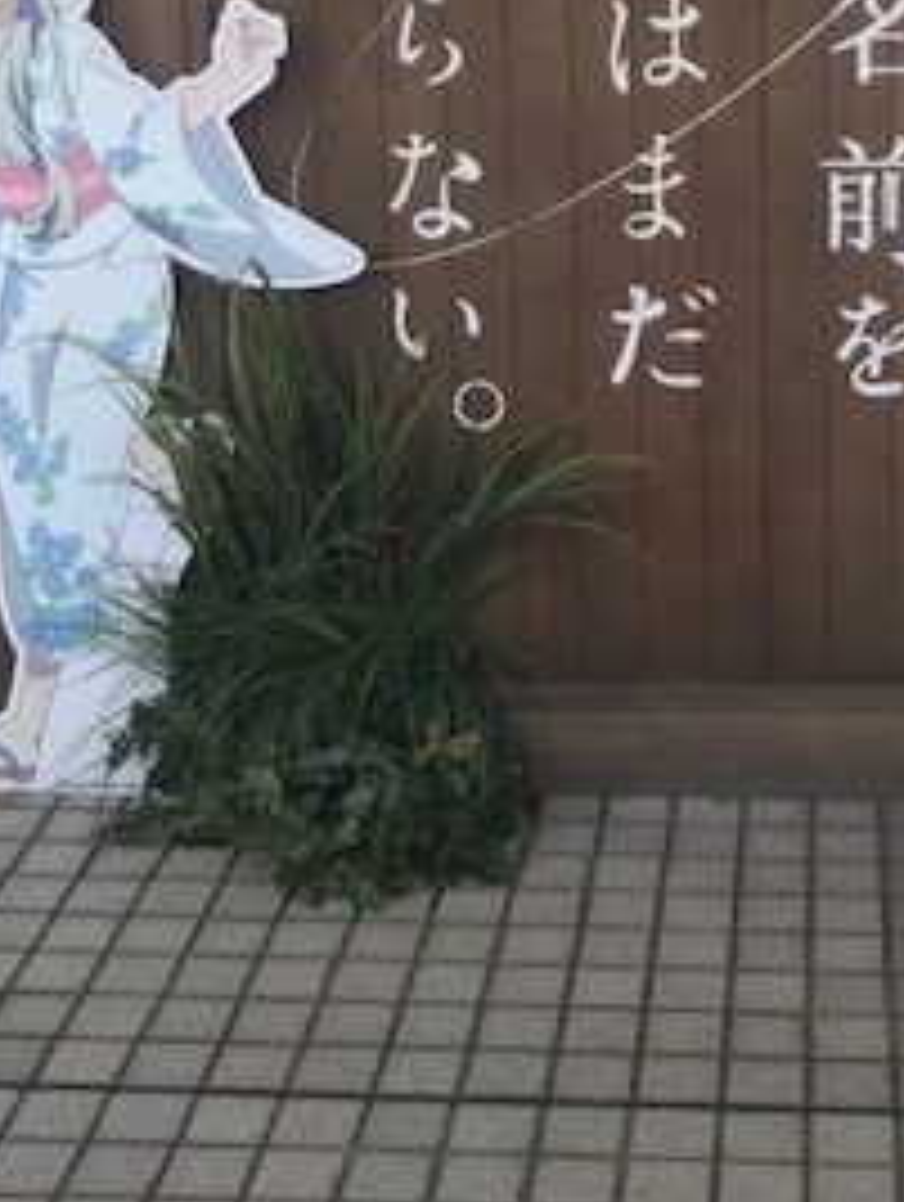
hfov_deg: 21.7
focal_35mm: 67
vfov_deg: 28.1
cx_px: 702
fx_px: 2327
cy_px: 167
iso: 20
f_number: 1.8
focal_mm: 3.99
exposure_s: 1/123
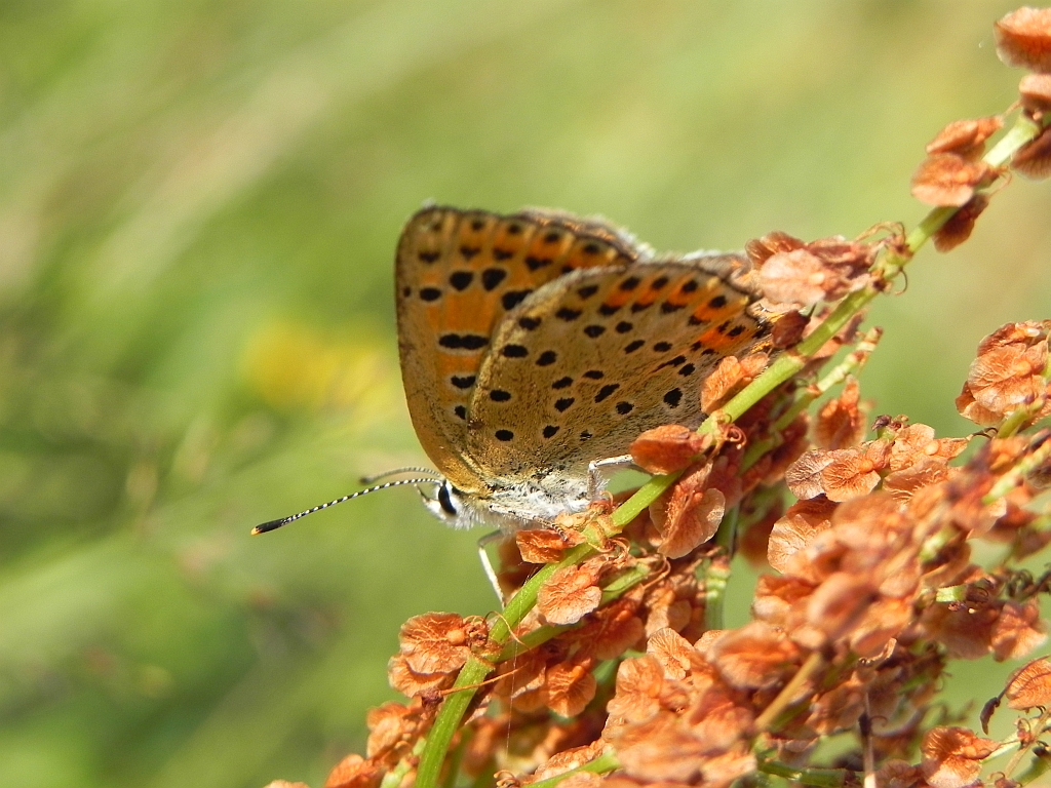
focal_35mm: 95
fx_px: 2884
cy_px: 394
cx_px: 526
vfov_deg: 15.6
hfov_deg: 20.7
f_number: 4.5
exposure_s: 1/525
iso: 160
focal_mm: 16.9
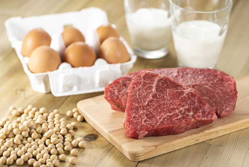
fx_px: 727
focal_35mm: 105
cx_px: 124
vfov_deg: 13.1
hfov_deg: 19.4
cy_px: 84
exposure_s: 1/250
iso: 31
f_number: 6.3
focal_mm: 105
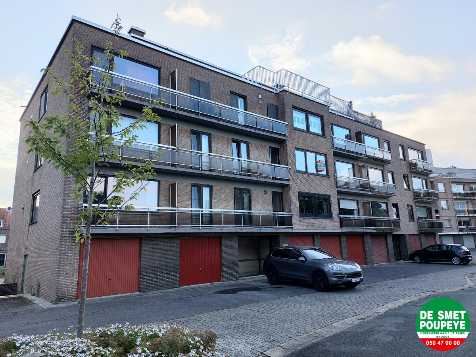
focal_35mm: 24
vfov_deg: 56.8
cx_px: 238
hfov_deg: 71.6
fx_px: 330
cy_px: 178
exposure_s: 1/357
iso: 25
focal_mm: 5.23
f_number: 1.8
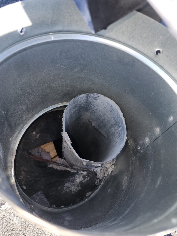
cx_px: 95
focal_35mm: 25
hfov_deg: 54.8
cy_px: 118
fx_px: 170
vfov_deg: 69.4
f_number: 1.8
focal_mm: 6.4
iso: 20
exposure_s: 1/120
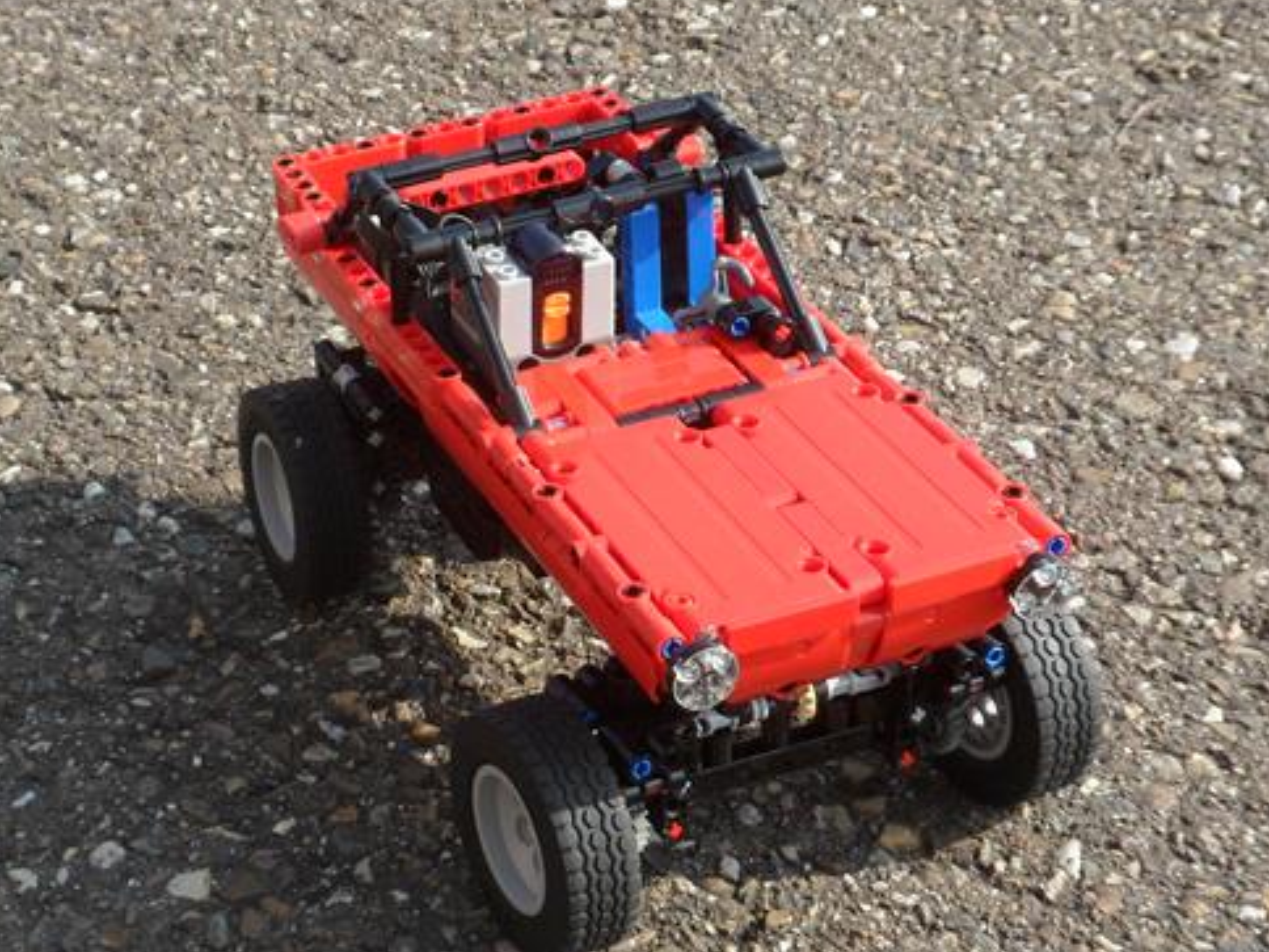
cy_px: 543
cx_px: 482
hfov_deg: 22.7
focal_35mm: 86
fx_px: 3153
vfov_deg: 17.2
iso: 80
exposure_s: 1/250
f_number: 4.3
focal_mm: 8.1
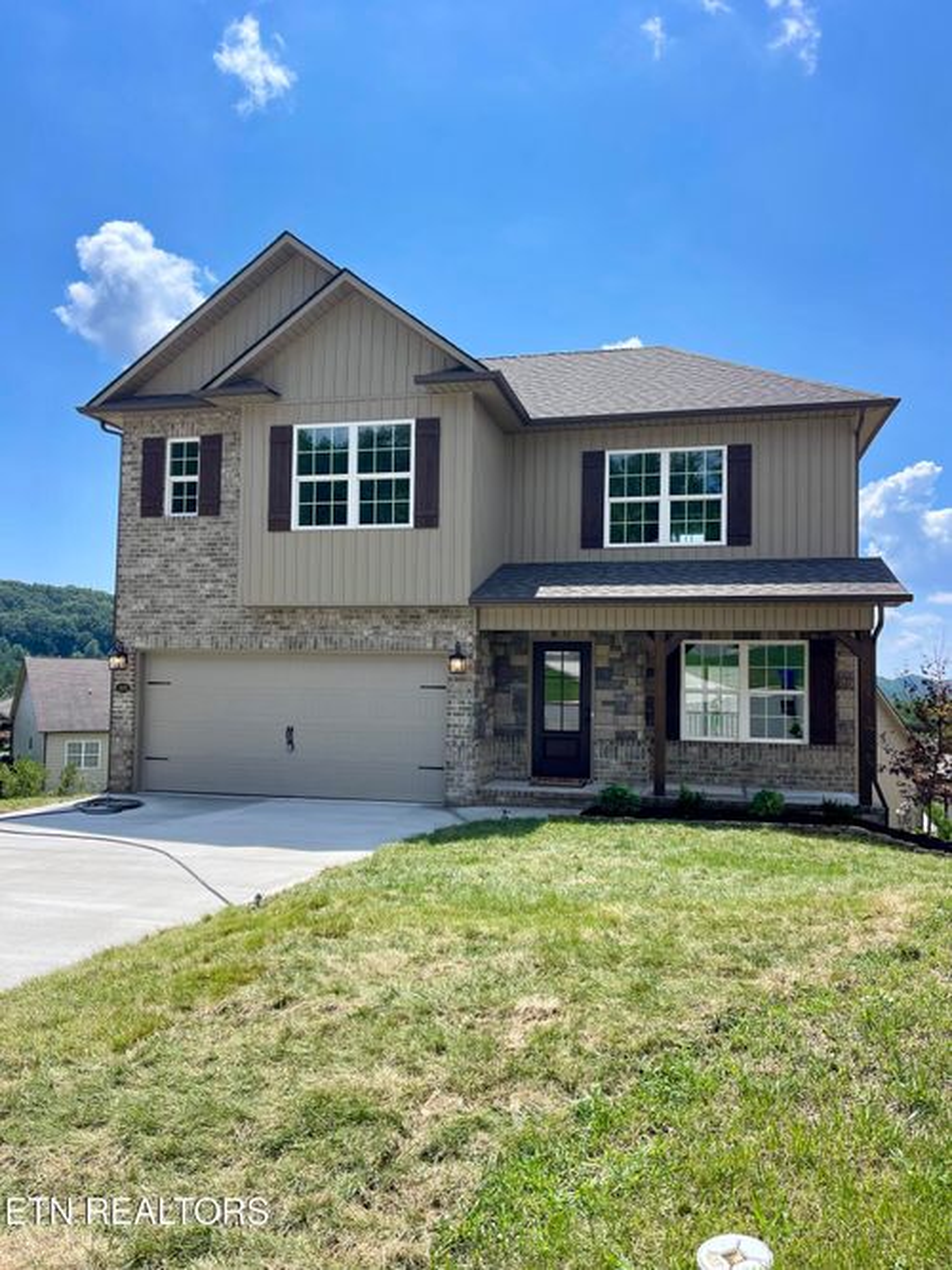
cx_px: 476
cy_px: 635
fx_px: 917
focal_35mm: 25
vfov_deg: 69.4
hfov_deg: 54.9
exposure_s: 1/3344
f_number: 1.6
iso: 32
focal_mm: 5.1
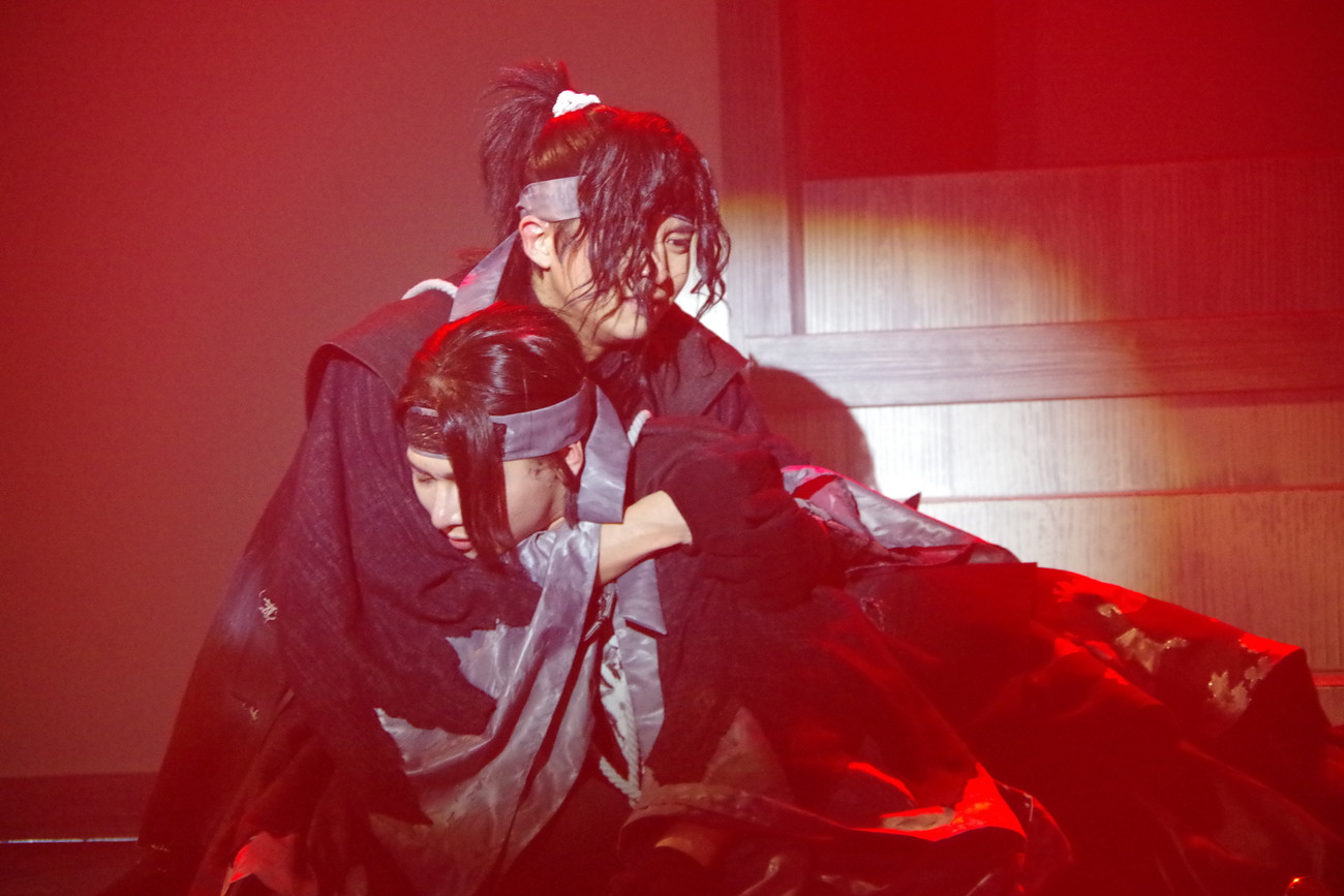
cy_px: 448
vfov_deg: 9.2
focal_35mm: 150
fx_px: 5600
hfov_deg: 13.7
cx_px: 672
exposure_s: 1/80
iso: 6400
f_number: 5.6
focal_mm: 100
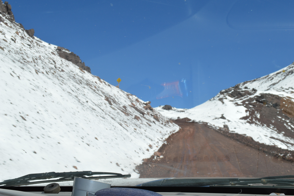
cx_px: 147
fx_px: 343
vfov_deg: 31.8
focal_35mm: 42
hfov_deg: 46.4
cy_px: 98
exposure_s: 1/200
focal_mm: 28
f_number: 10
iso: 100
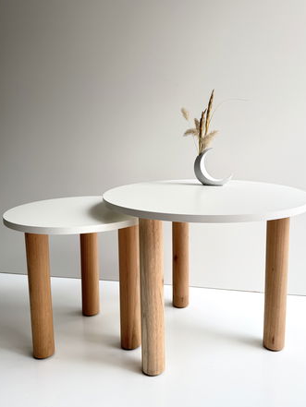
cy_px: 187
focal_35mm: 29
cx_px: 164
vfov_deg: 61.6
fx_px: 342
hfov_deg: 48.2
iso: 80
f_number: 1.78
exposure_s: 1/394
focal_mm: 6.76
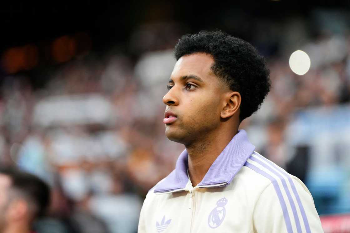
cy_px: 116
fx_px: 1857
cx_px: 175
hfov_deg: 10.8
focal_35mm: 191
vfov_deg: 7.2
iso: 2500
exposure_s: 1/2000
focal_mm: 191
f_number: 2.8
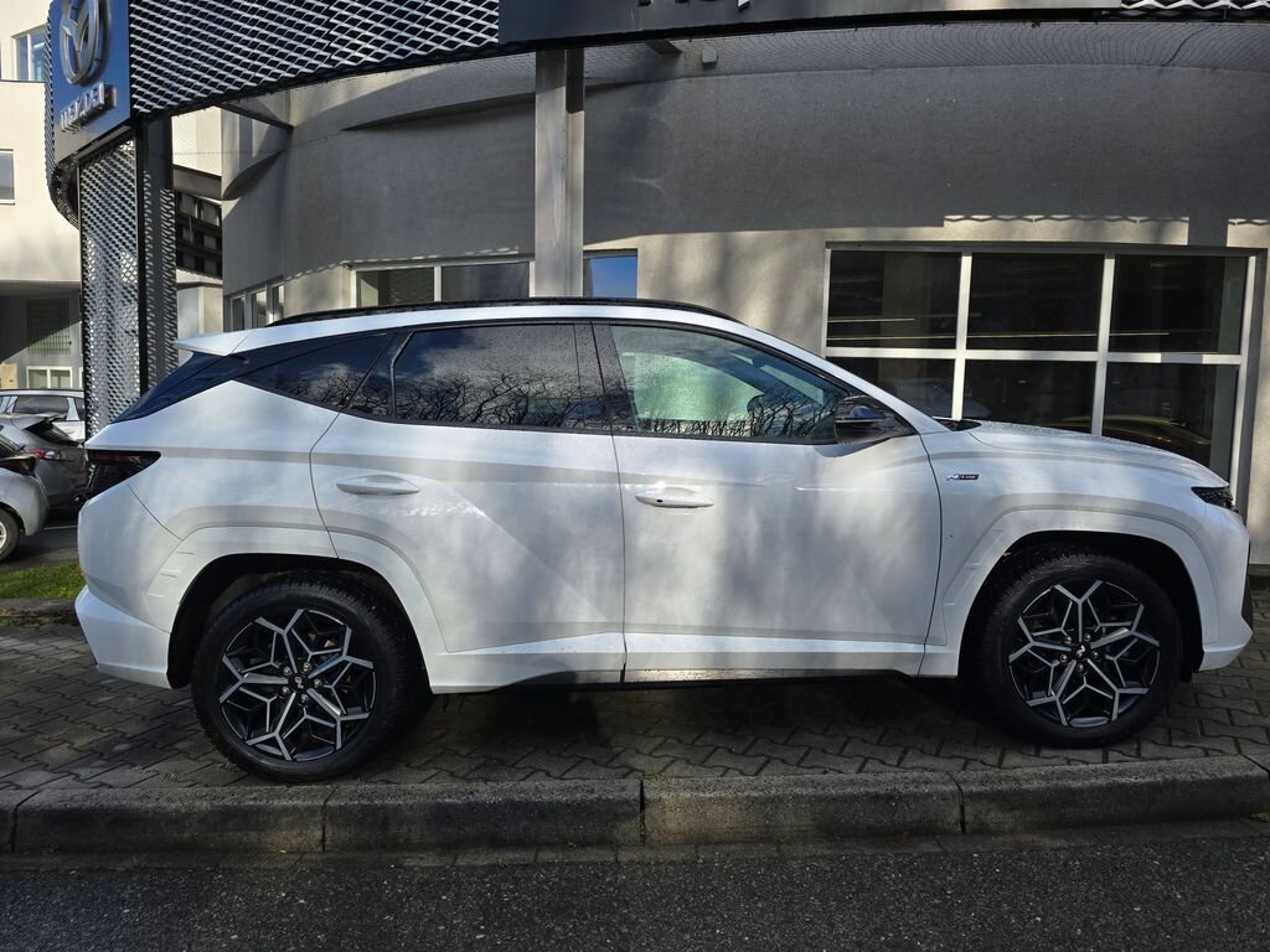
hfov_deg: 73.9
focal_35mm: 23
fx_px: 844
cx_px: 635
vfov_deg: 58.9
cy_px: 476
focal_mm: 6.3
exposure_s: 1/488
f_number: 1.7
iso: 12
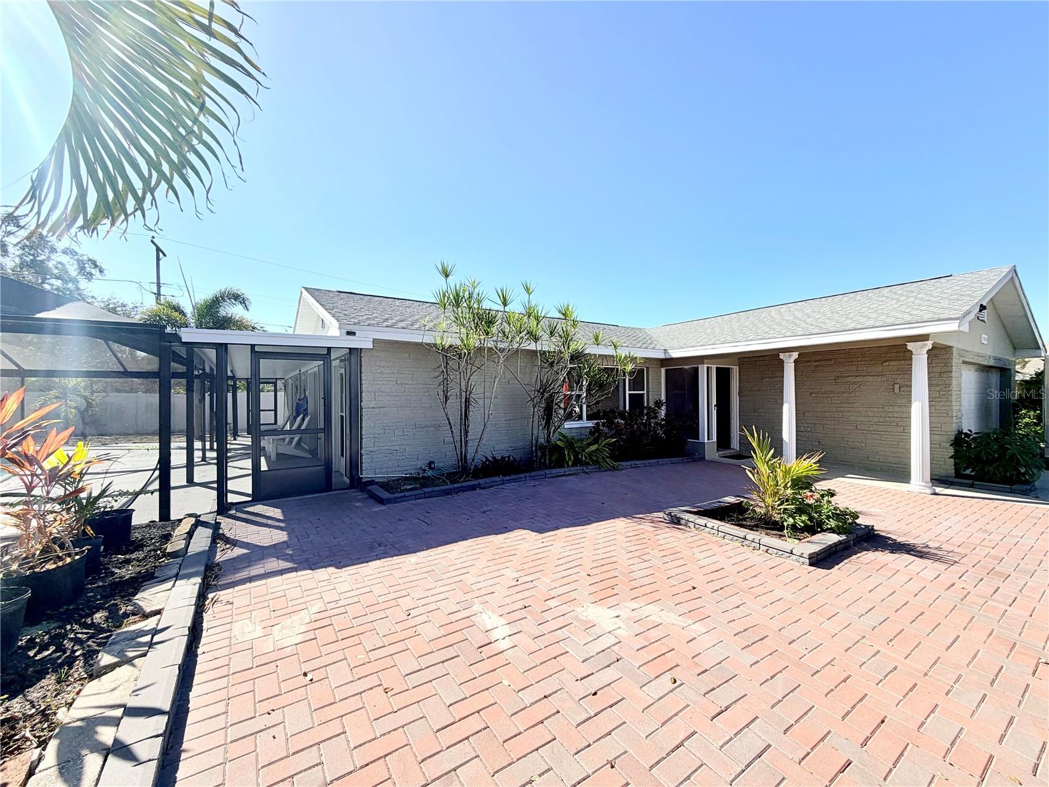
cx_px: 524
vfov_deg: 85.7
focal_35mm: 14
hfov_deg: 102.1
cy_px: 394
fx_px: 424
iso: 20
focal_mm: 2.22
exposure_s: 1/770
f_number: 2.2
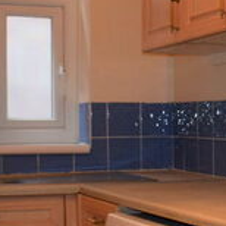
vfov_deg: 16.7
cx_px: 232
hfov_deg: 16.4
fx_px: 768
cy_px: 162
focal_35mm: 104
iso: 800
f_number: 4.5
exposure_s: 1/80
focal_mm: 18
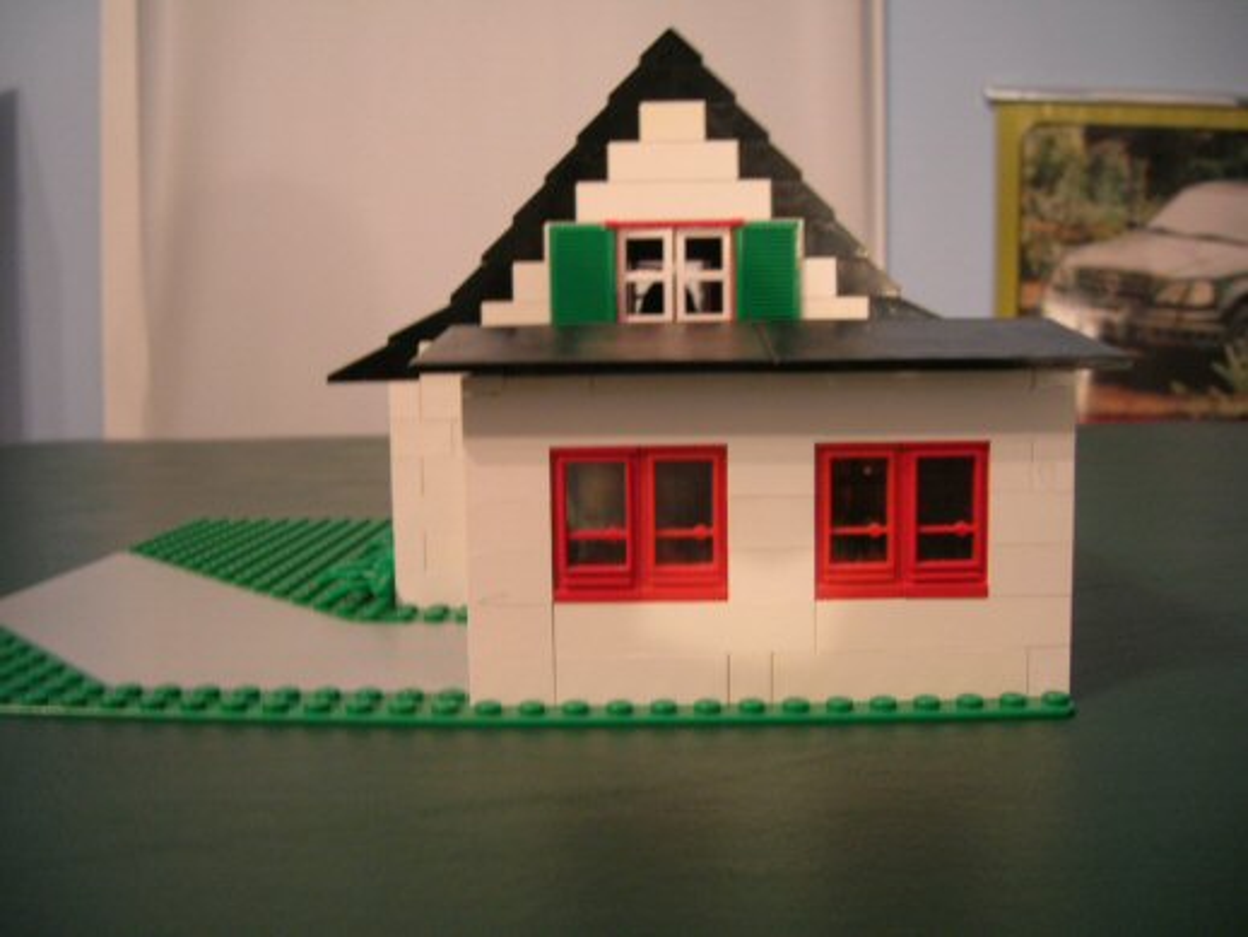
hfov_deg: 53.9
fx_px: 1226
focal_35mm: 34
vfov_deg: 41.8
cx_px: 624
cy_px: 468
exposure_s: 1/3.8
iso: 124
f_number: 2.9
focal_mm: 5.7
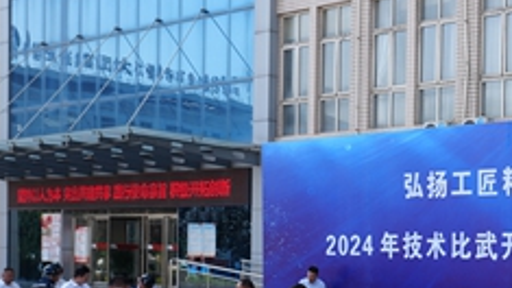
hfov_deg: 25.7
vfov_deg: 15.8
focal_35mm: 75
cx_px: 593
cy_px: 277
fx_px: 1018
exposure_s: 1/100
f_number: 6.3
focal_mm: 28
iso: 100
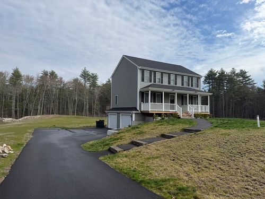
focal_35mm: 24
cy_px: 100
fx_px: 184
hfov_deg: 71.6
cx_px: 132
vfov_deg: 56.8
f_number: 1.78
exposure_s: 1/6711
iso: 80
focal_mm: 6.76
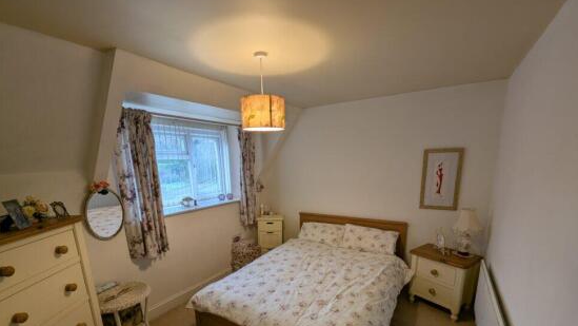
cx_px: 287
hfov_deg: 103.0
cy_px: 221
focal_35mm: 15
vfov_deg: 68.3
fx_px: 230
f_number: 2.2
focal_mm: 1.95
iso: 48
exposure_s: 1/44.8
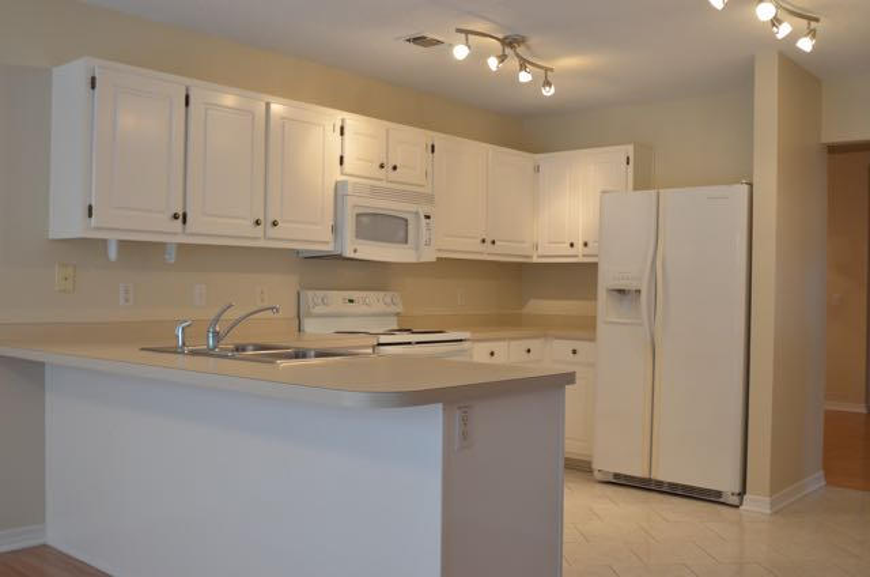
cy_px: 288
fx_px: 868
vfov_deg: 36.7
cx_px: 435
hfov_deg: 53.2
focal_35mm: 36
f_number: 4.5
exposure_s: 1/60
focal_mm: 24
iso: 720
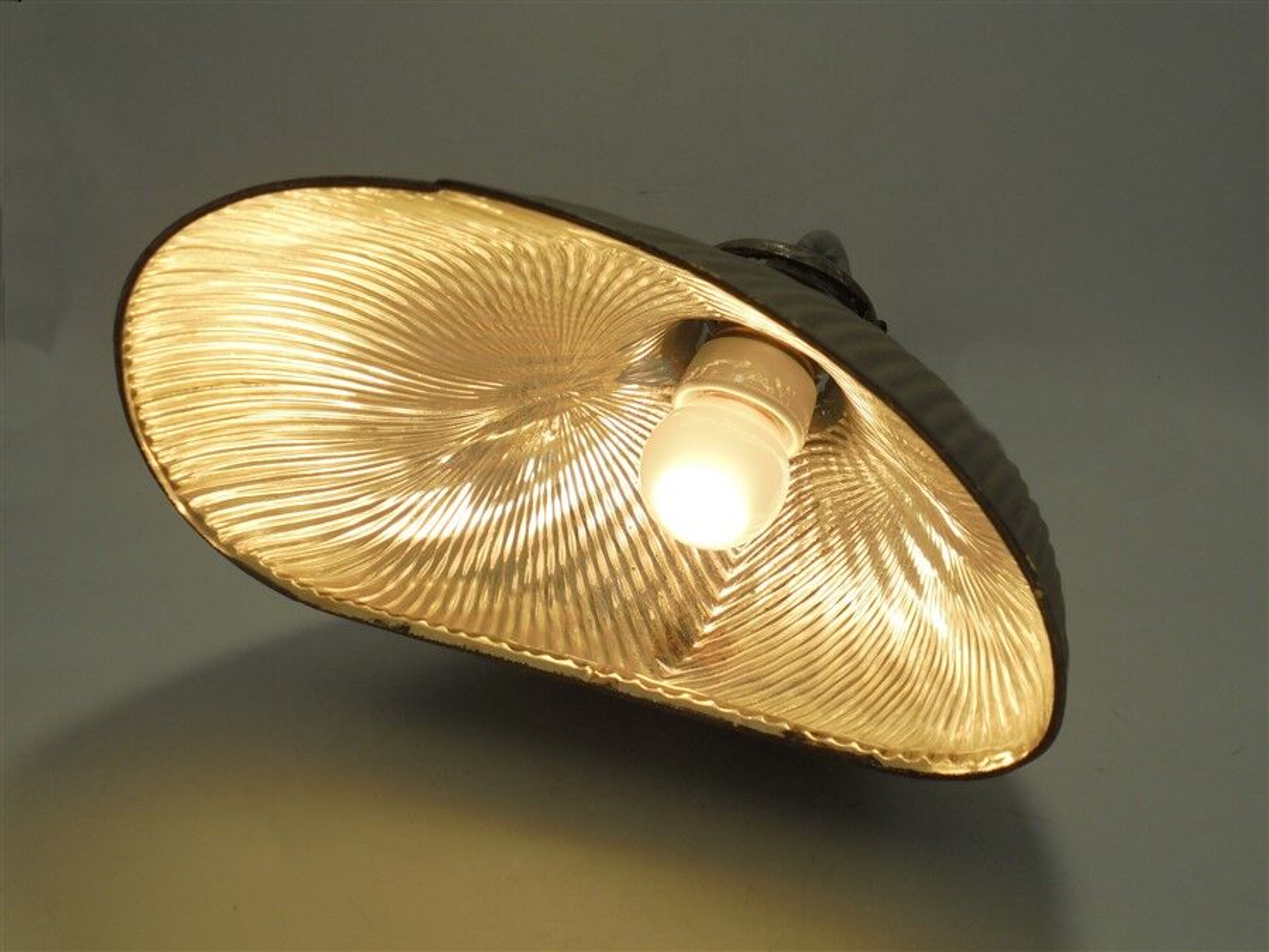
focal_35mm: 38
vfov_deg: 37.7
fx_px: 1393
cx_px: 634
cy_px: 476
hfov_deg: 49.0
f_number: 4.2
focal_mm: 6.9
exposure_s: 1/400
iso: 100
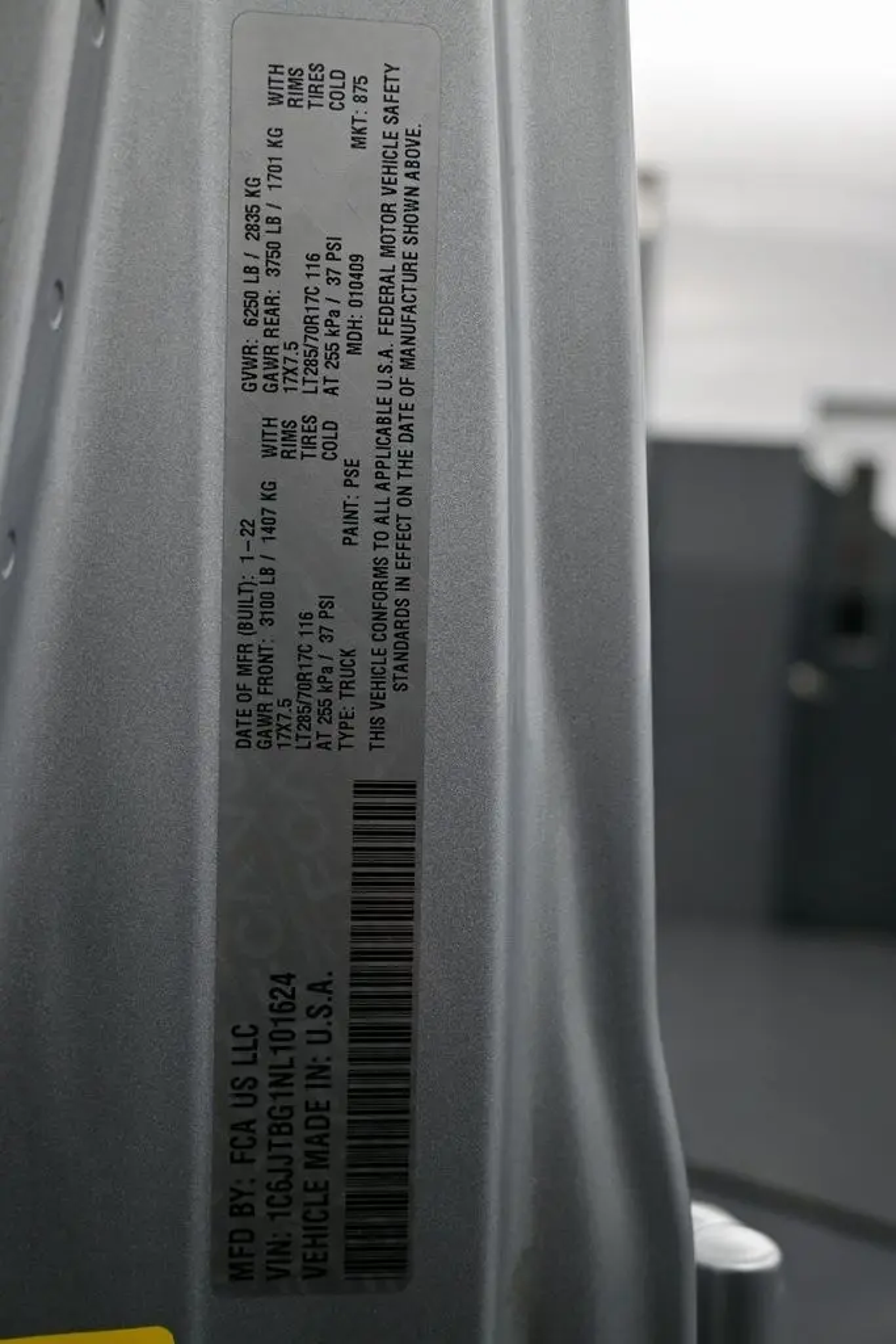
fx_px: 1371
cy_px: 672
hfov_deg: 36.2
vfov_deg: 52.2
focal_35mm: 37
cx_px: 448
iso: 220
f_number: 4.2
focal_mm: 24.5
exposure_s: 1/250
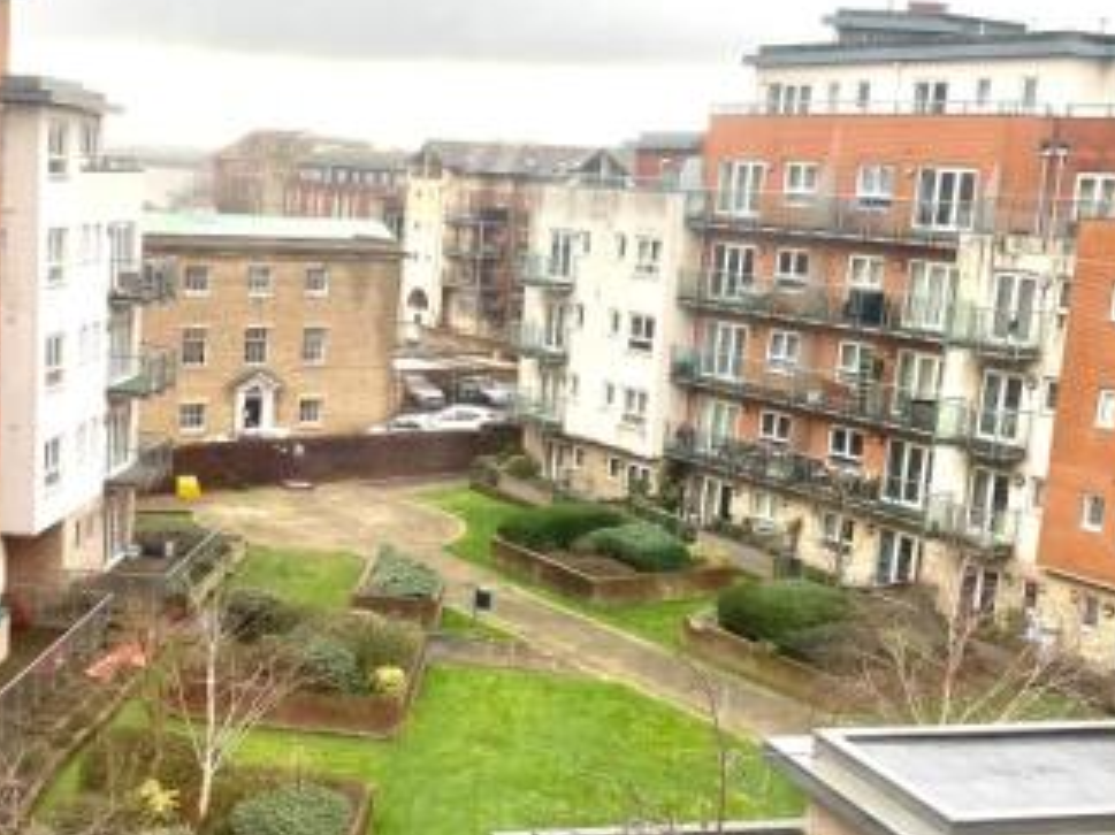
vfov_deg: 30.8
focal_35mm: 47
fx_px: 1513
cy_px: 457
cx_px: 343
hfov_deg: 39.8
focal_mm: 4.25
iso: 25
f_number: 1.8
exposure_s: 1/145
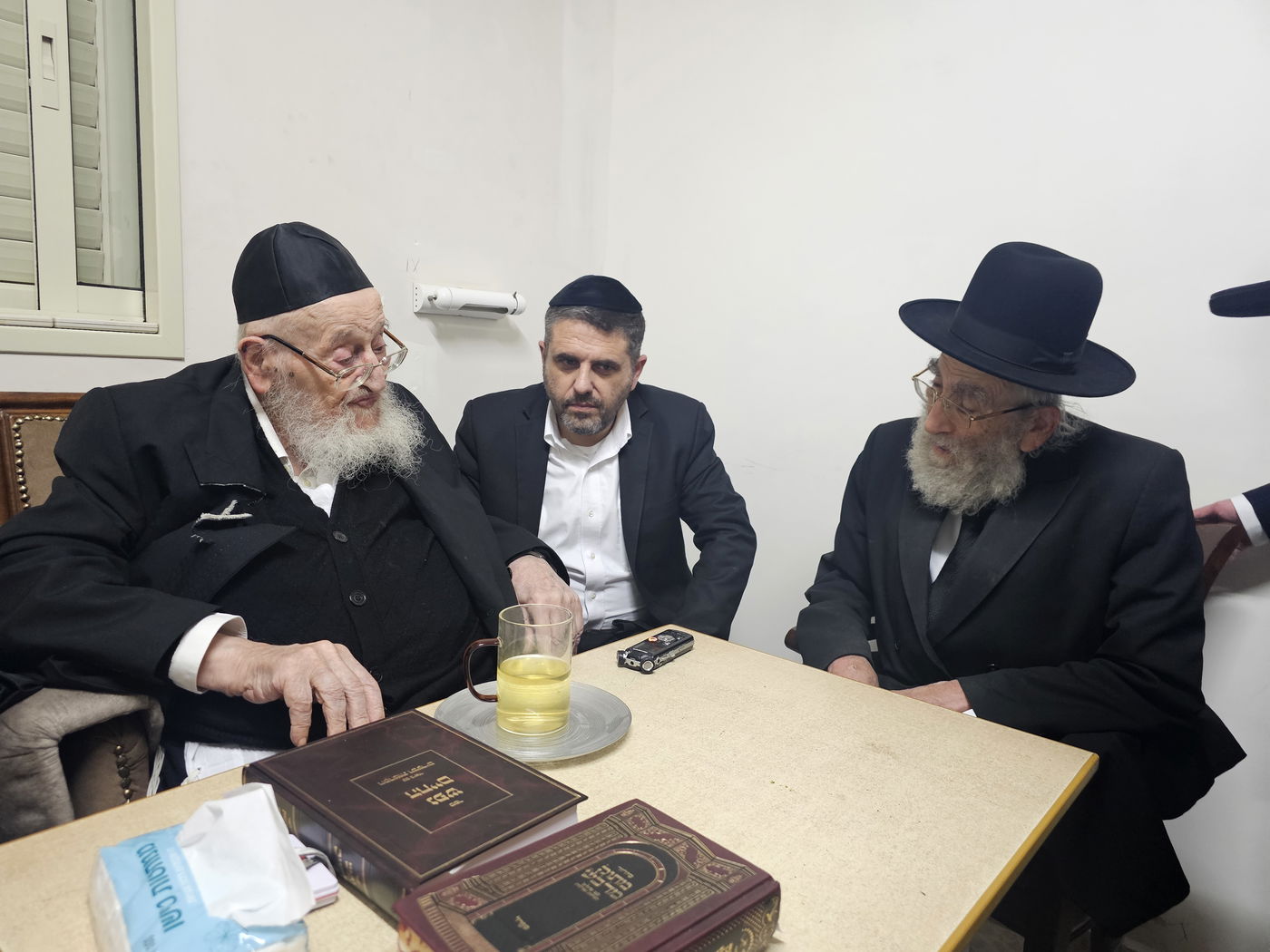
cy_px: 476
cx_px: 635
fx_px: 844
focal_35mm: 23
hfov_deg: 73.9
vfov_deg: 58.9
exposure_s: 1/50
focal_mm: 6.3
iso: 500
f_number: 1.7
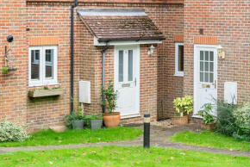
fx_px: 549
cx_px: 220
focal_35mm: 79
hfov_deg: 25.0
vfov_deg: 17.1
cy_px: 14
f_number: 7.1
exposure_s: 1/125
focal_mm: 35
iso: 1000
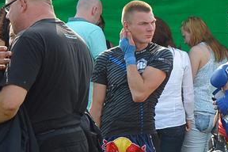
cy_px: 136
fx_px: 1121
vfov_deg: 7.7
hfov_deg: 11.4
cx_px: 258
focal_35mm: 177
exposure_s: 1/320
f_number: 7.1
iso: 400
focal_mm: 40
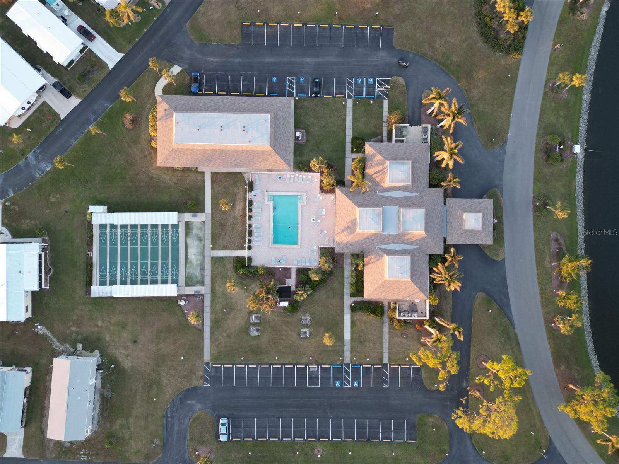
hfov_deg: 71.6
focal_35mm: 24
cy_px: 232
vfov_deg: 56.8
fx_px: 429
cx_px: 310
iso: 130
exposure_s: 1/120
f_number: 1.7
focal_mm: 6.72
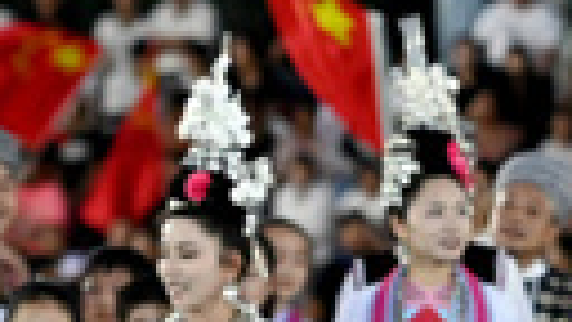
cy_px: 85
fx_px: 12103
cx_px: 997
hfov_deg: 2.7
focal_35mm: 798
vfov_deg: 1.5
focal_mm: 122
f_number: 2.8
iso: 3200
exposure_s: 1/750
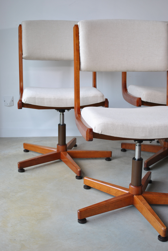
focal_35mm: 51
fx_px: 356
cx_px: 84
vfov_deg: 38.8
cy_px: 126
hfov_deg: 26.6
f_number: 5
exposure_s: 1/30
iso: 100
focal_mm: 34
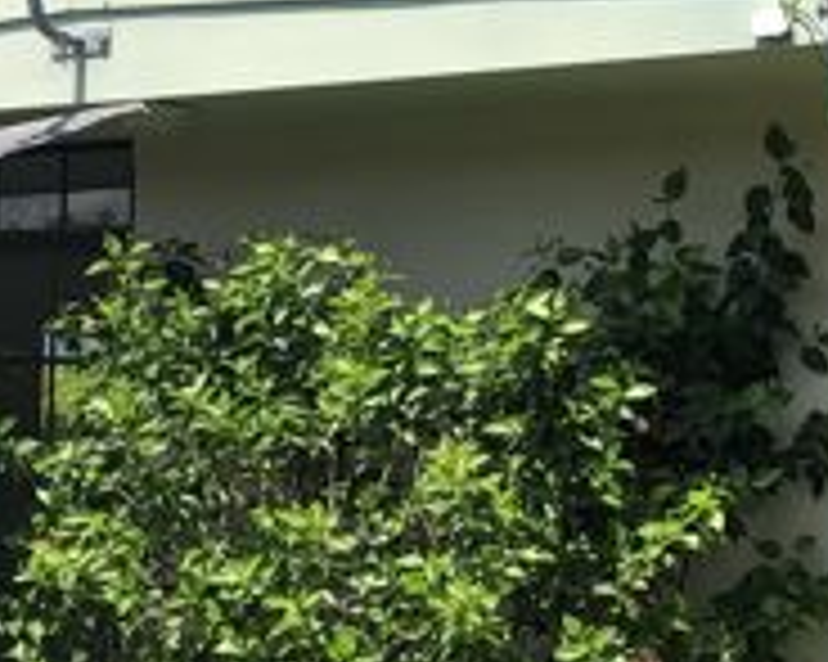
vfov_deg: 12.9
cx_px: -112
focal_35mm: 119
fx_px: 2915
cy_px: 297
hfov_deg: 15.7
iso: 20
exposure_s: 1/1412
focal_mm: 3.99
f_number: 1.8
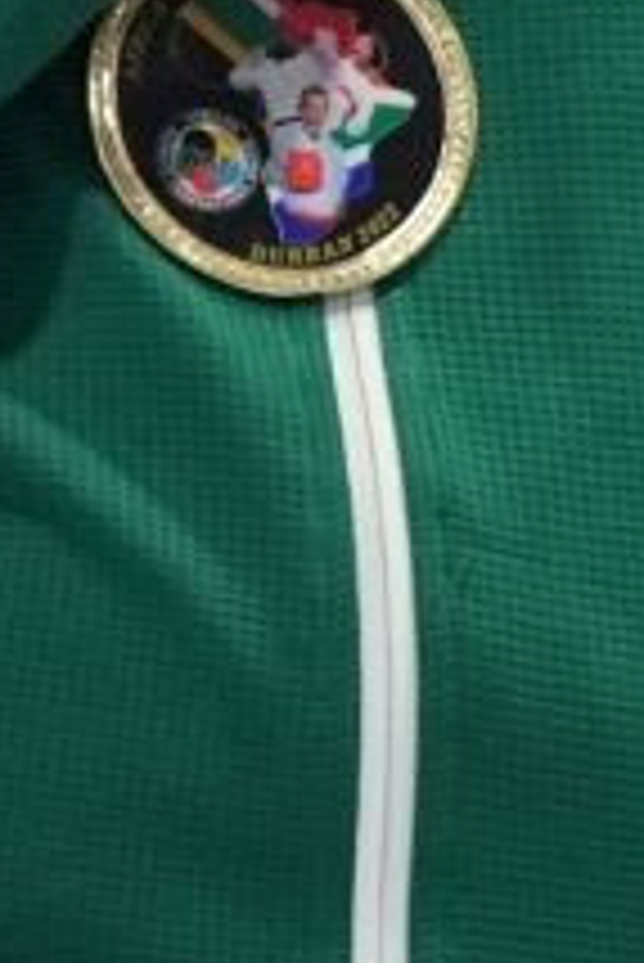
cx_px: 2301
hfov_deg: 0.8
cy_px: -954
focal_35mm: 1684
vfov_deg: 1.2
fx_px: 45111
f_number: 2.8
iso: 3200
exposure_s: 1/250
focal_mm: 200
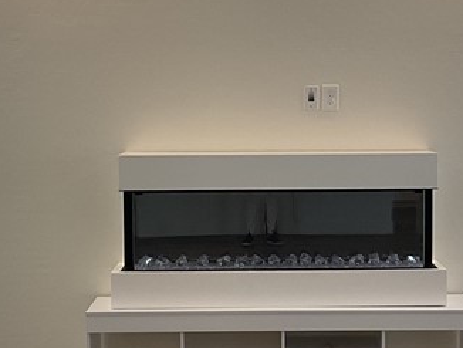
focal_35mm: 91
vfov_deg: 16.3
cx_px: 301
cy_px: 186
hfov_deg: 21.5
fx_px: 1218
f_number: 1.8
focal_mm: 3
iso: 64
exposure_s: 1/120
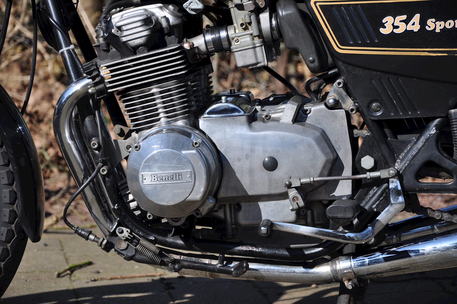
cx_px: 228
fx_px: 1997
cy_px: 152
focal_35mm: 158
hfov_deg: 13.1
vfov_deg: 8.7
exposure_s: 1/640
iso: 200
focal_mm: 105
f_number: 6.3
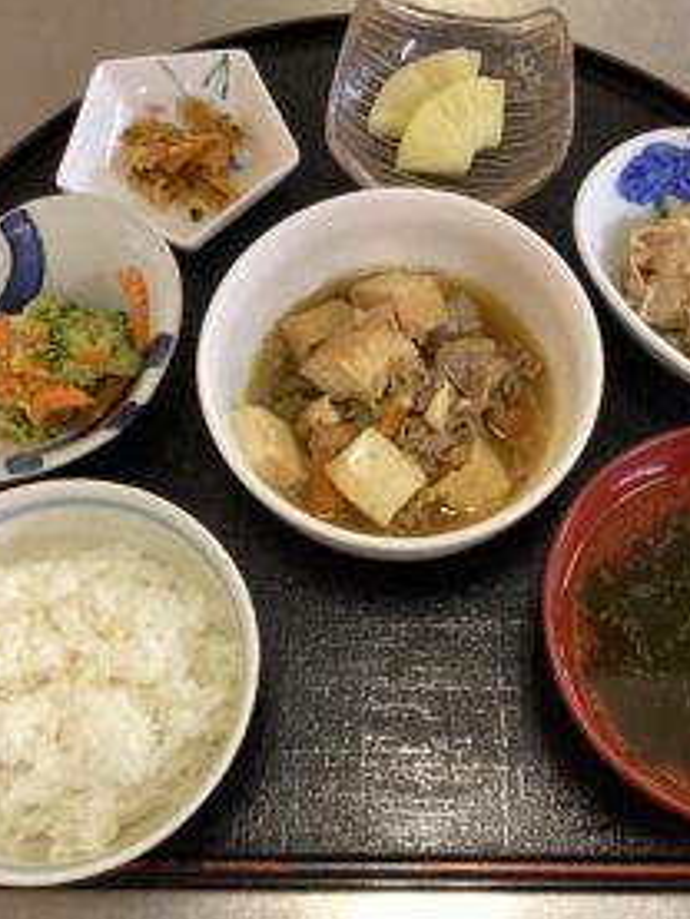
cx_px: 423
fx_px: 1115
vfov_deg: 44.8
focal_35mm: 42
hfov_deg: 34.2
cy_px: 456
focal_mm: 3.3
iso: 320
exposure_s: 1/60
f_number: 2.4
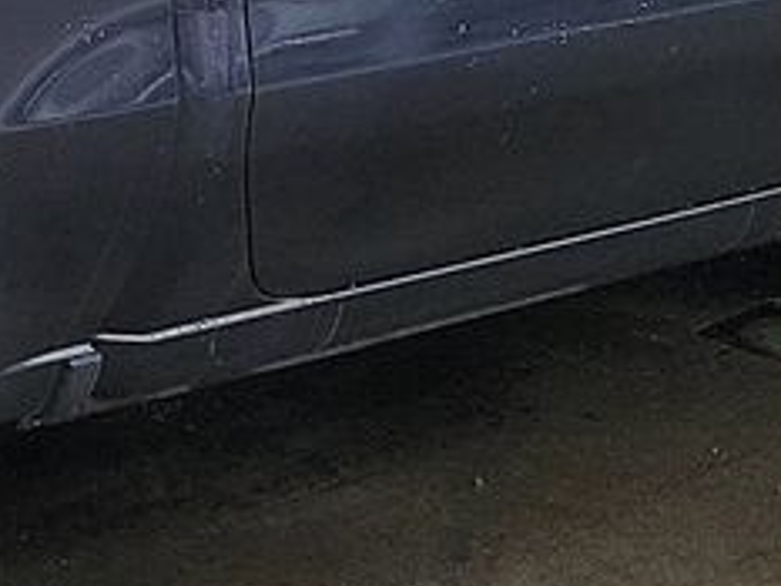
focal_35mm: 165
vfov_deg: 8.9
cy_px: -194
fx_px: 3725
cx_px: -627
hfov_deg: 11.2
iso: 72
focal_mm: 6.7
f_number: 1.8
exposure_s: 1/59
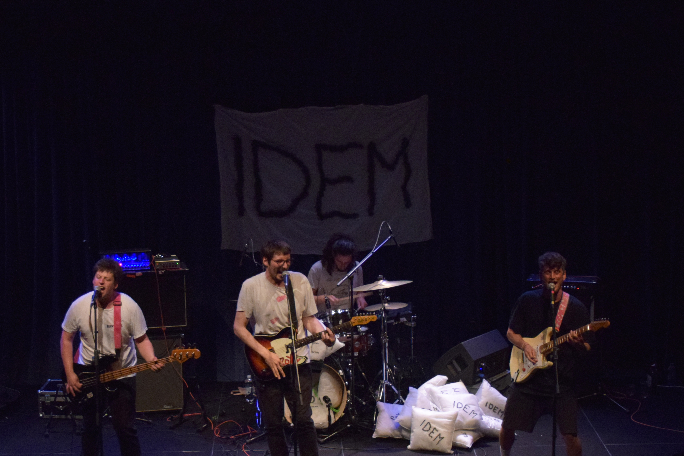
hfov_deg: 26.0
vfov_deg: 17.5
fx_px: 1477
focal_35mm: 78
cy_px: 289
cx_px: 253
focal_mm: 35
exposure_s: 1/160
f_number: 4.5
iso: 2500
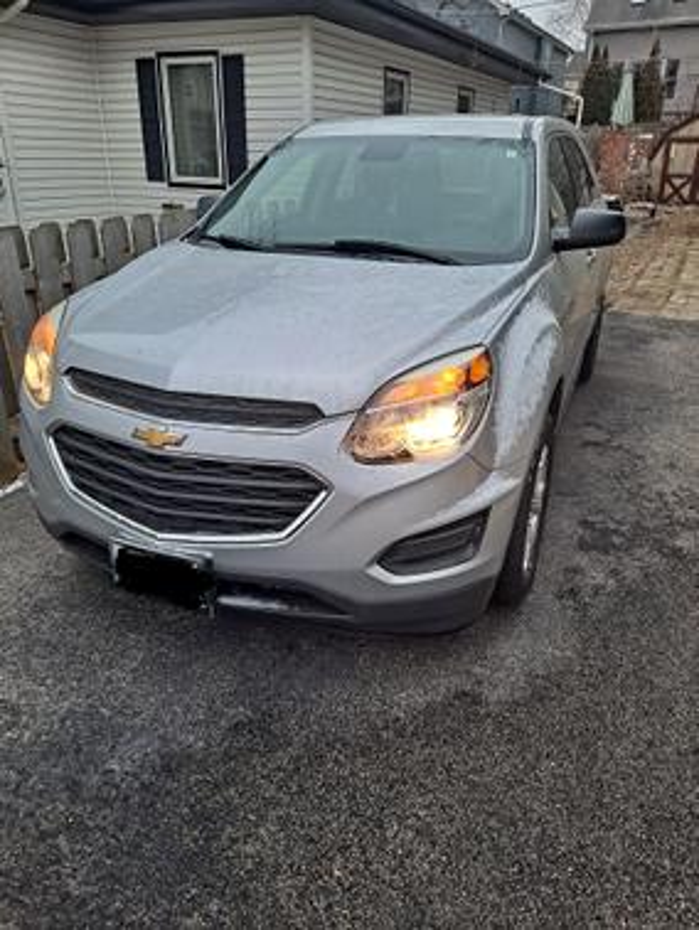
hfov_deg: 54.9
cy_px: 465
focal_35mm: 25
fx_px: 672
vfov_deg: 69.4
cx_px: 350
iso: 125
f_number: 2
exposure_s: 1/60
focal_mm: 4.6
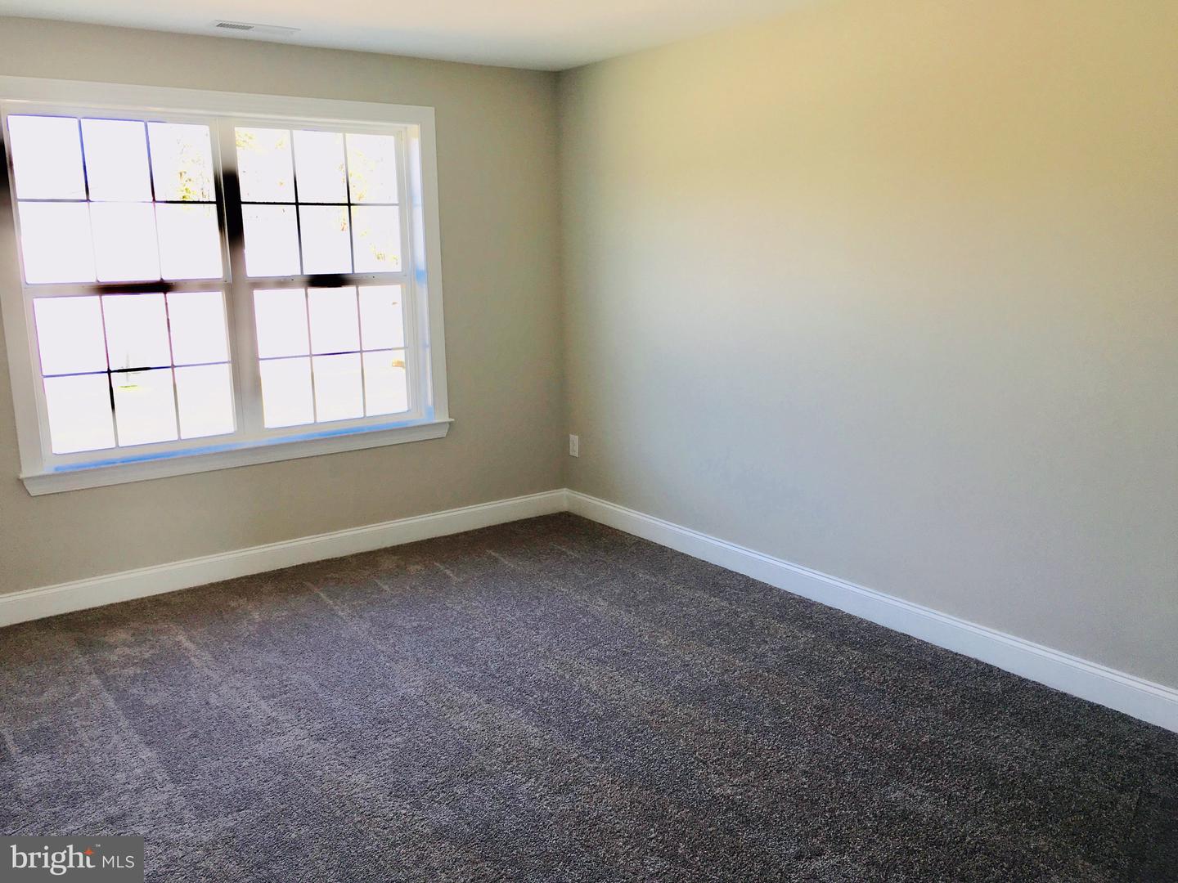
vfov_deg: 48.2
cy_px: 442
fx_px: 987
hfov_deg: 61.7
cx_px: 589
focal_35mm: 29
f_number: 2.2
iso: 25
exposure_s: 1/62
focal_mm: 4.15
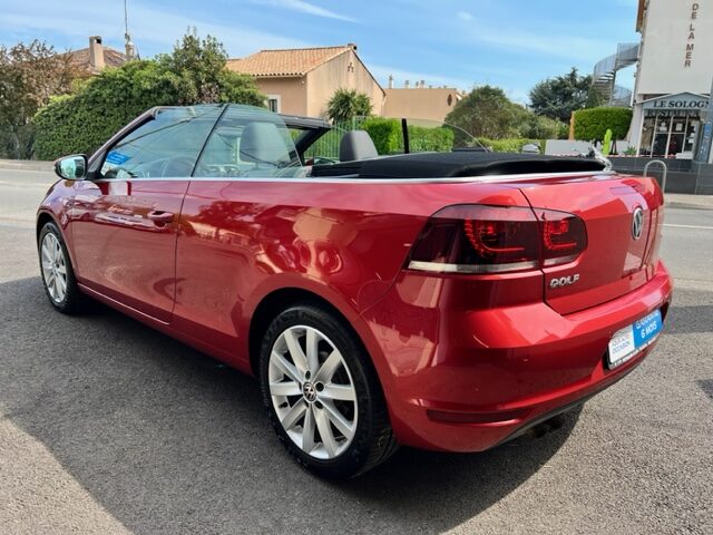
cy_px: 268
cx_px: 356
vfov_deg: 53.1
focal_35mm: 26
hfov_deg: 67.3
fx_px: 536
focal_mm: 5.7
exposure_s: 1/1029
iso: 50
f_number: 1.5
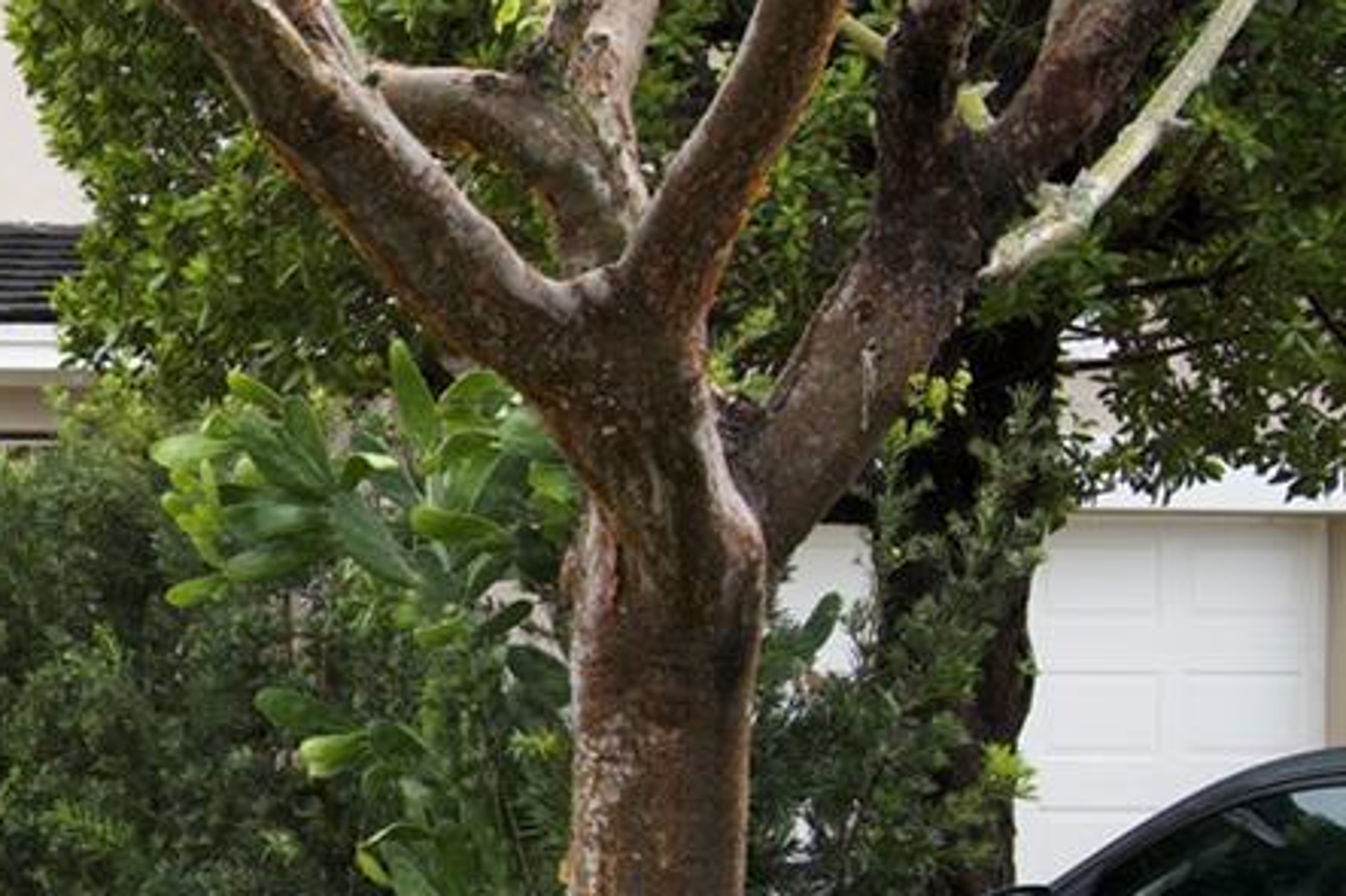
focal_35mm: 112
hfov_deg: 15.8
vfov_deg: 12.2
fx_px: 4186
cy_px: 741
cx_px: -1012
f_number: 7.1
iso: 200
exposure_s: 1/200
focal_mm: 31
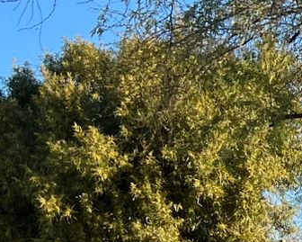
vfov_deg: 10.1
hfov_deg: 11.3
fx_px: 1350
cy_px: 293
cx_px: 638
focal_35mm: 151
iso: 50
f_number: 1.5
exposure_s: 1/1344
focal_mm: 5.7
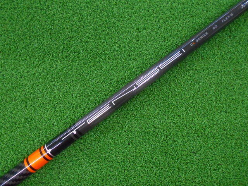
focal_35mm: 26
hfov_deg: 67.3
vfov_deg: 53.1
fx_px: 186
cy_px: 93
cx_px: 124
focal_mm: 4.6
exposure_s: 1/80
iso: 800
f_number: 3.2
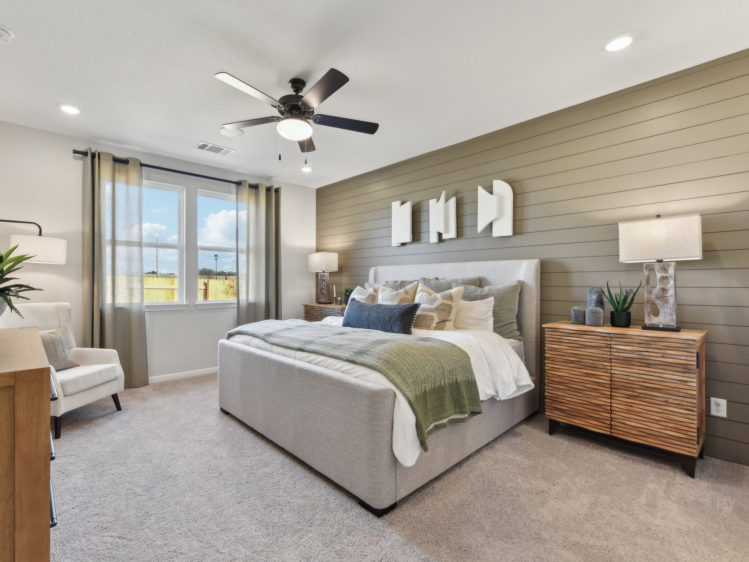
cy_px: 289
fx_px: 346
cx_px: 342
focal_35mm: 16
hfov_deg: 94.3
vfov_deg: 78.1
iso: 160
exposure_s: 1/8
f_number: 8
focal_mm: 14
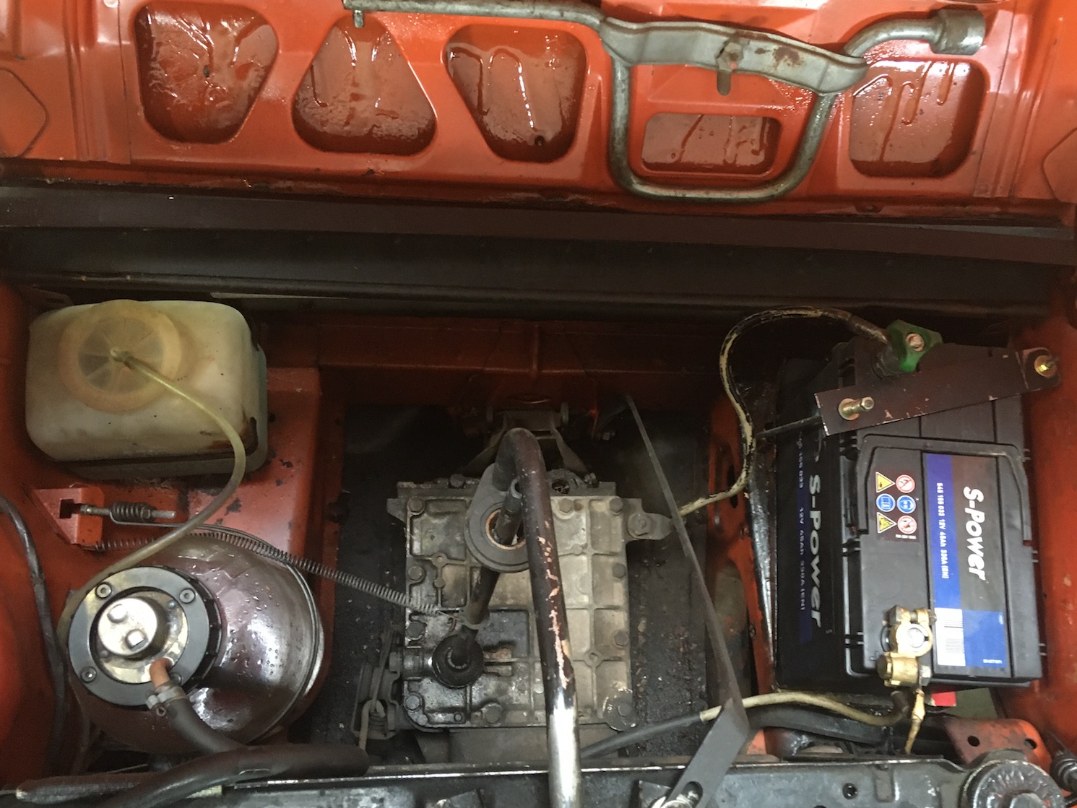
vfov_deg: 40.7
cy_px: 431
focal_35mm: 35
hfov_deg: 52.5
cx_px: 594
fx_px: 1089
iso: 400
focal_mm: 4.15
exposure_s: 1/17
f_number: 2.2
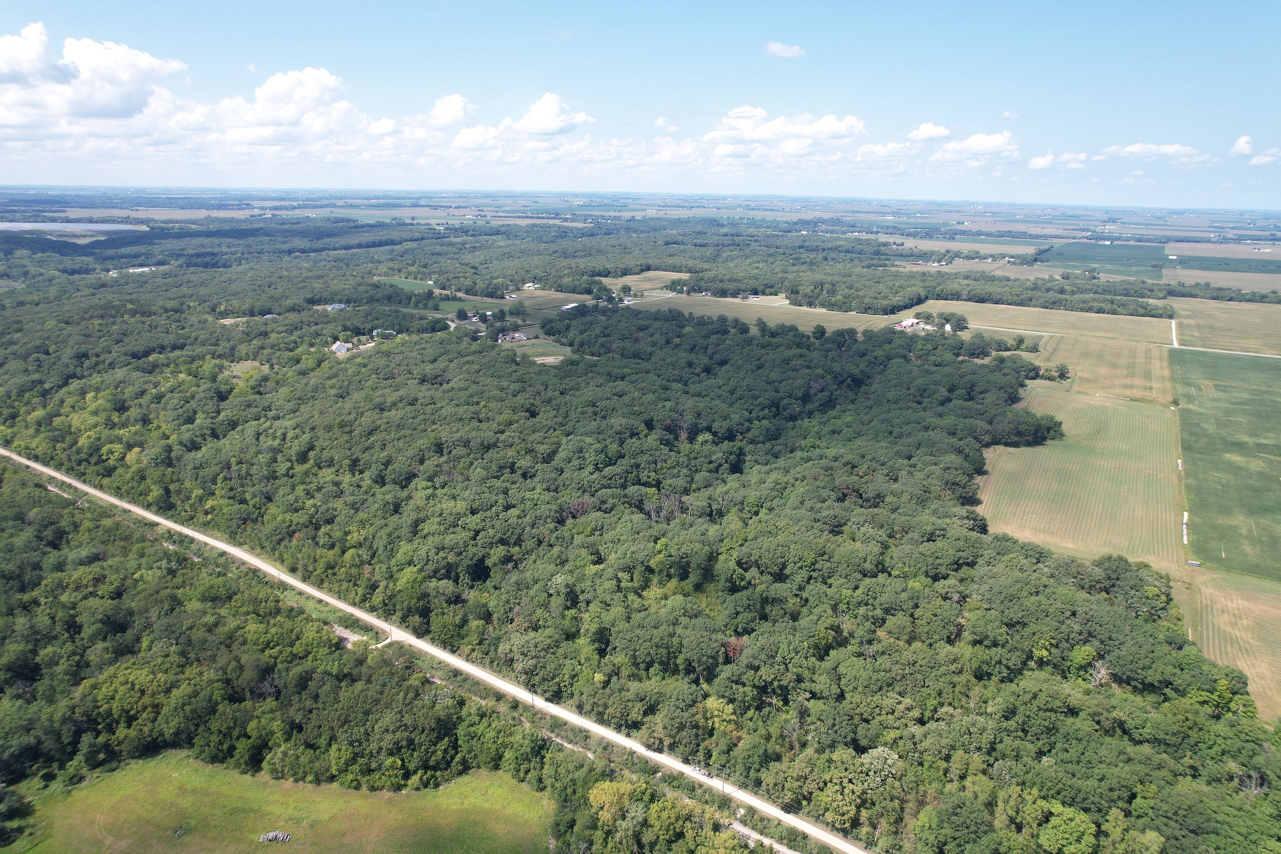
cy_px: 427
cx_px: 640
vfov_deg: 57.2
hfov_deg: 78.6
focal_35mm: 22
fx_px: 783
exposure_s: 1/1000
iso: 100
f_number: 2.8
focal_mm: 8.38
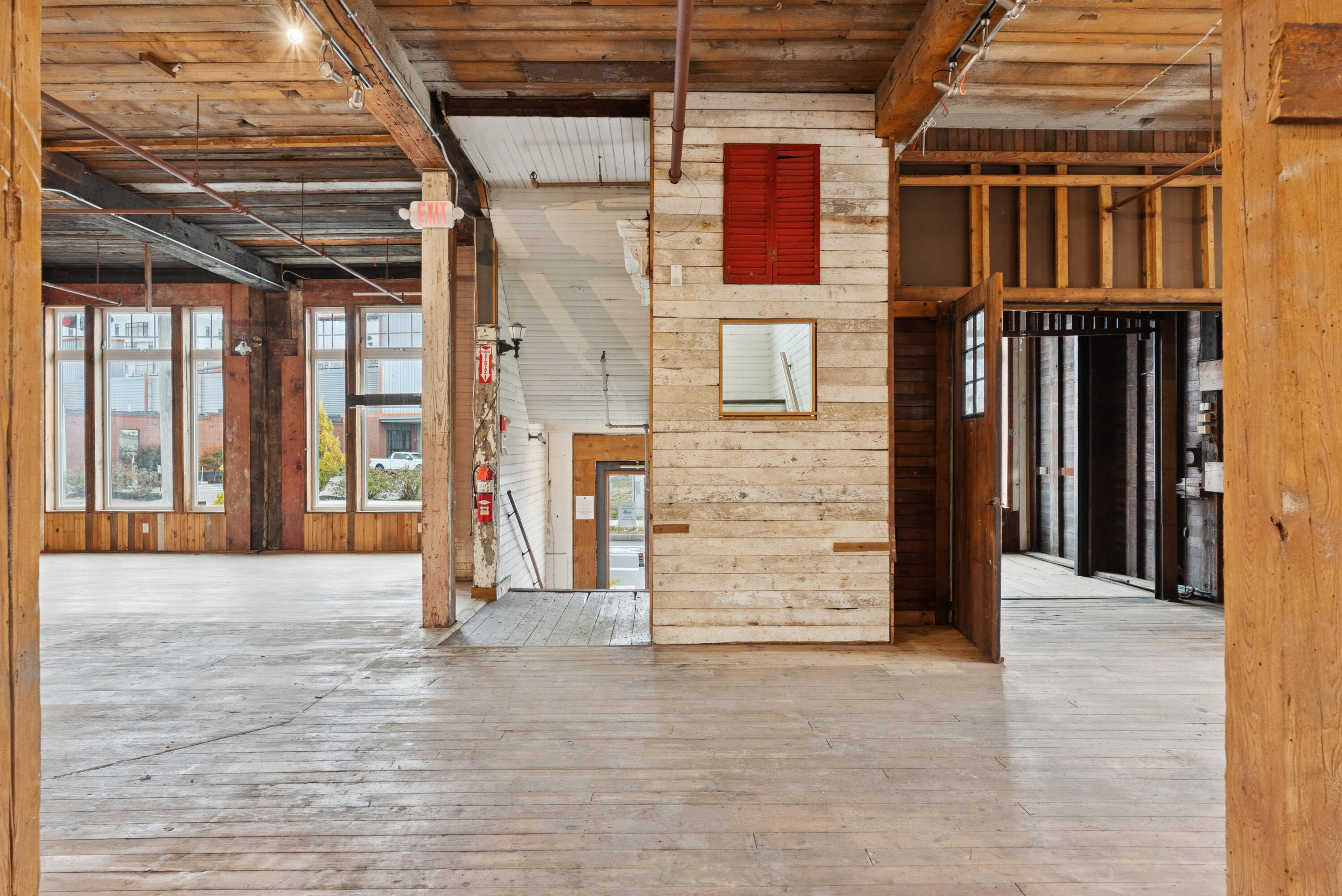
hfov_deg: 78.6
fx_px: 820
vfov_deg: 57.3
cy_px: 448
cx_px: 671
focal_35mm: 22
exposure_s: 1/6
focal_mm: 22
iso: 320
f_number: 7.1
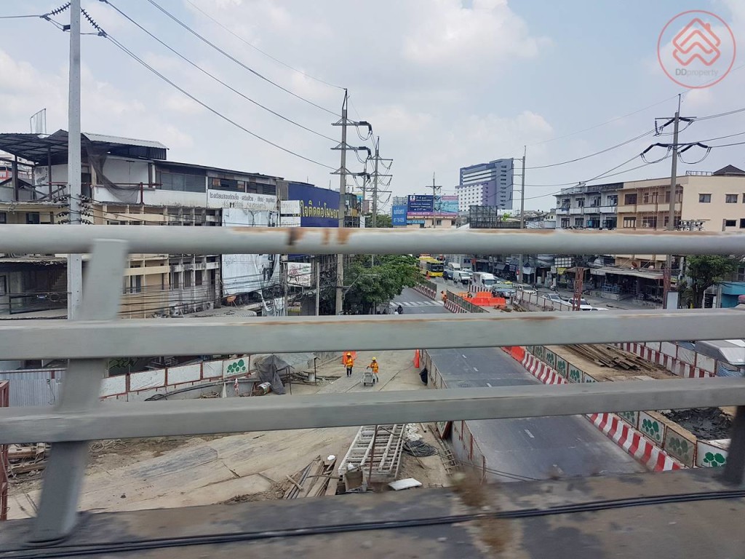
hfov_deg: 67.3
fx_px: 560
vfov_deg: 53.1
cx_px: 372
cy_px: 280
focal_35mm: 26
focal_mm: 4.2
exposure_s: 1/510
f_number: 1.7
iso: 40
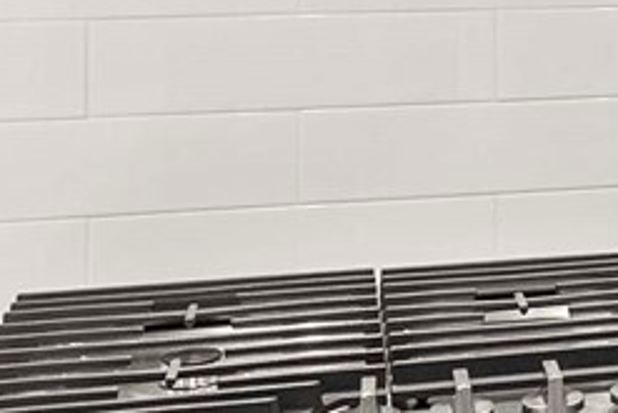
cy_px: -63
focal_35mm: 96
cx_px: 967
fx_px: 1649
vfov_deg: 13.9
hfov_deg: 18.4
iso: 80
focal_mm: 14
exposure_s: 1/80
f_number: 6.3
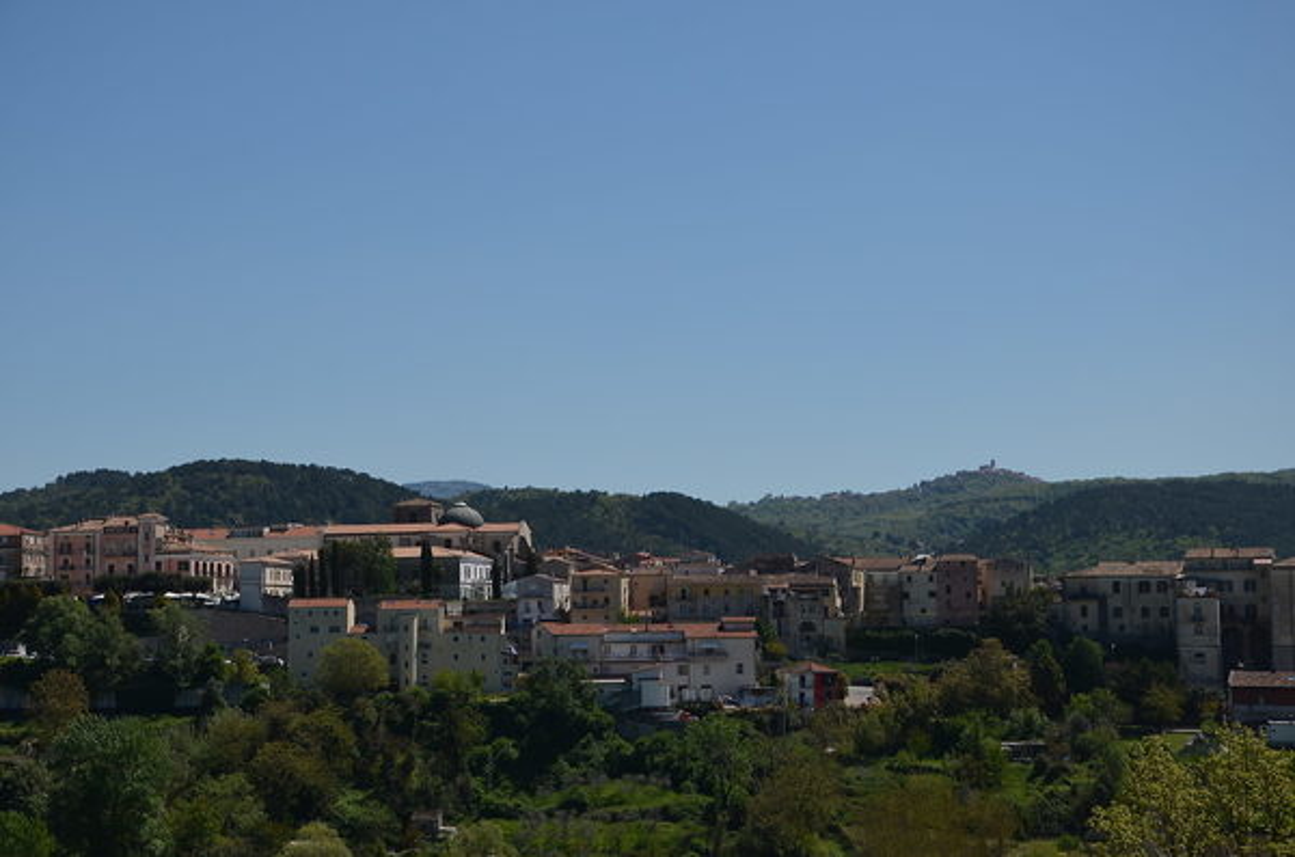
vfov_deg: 17.4
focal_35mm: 78
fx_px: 2799
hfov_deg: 26.0
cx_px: 648
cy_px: 428
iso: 100
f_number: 7.1
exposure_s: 1/640
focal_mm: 52
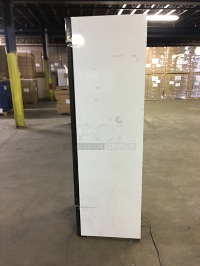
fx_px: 223
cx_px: 100
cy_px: 133
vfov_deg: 61.7
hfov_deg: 48.2
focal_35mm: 29
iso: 100
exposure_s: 1/4
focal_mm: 4.15
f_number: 2.2
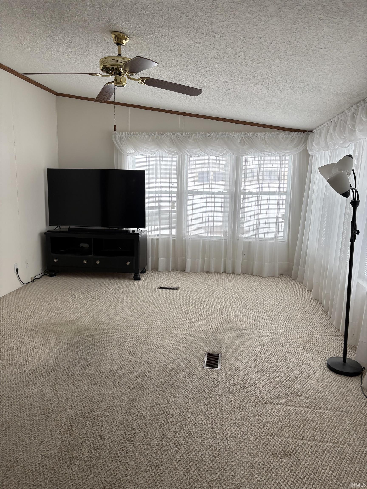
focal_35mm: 26
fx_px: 368
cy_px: 244
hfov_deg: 53.1
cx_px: 184
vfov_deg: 67.3
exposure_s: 1/121
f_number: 1.6
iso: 64
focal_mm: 5.96
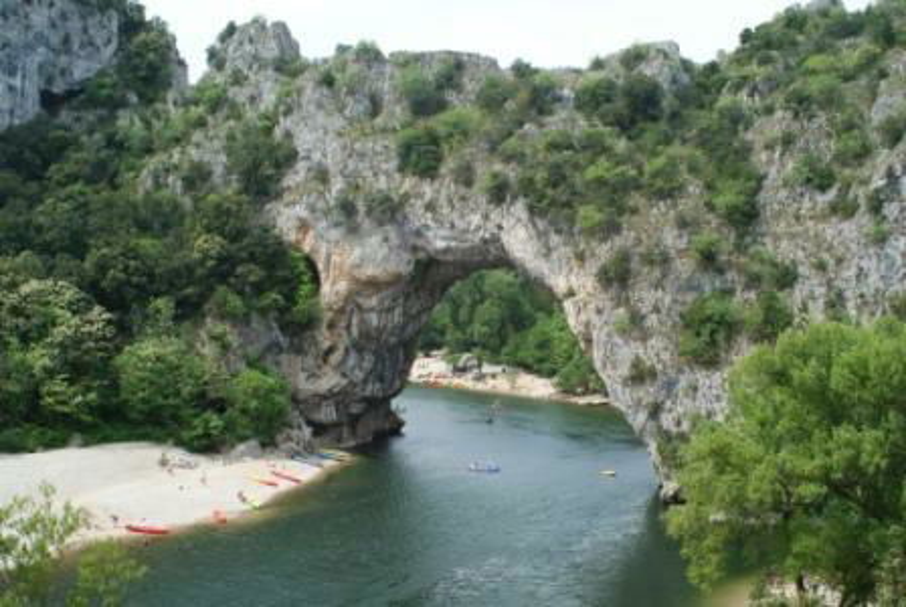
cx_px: 453
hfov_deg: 46.3
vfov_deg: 32.0
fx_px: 1058
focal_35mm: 42
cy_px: 304
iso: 100
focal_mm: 28
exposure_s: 1/80
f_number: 9
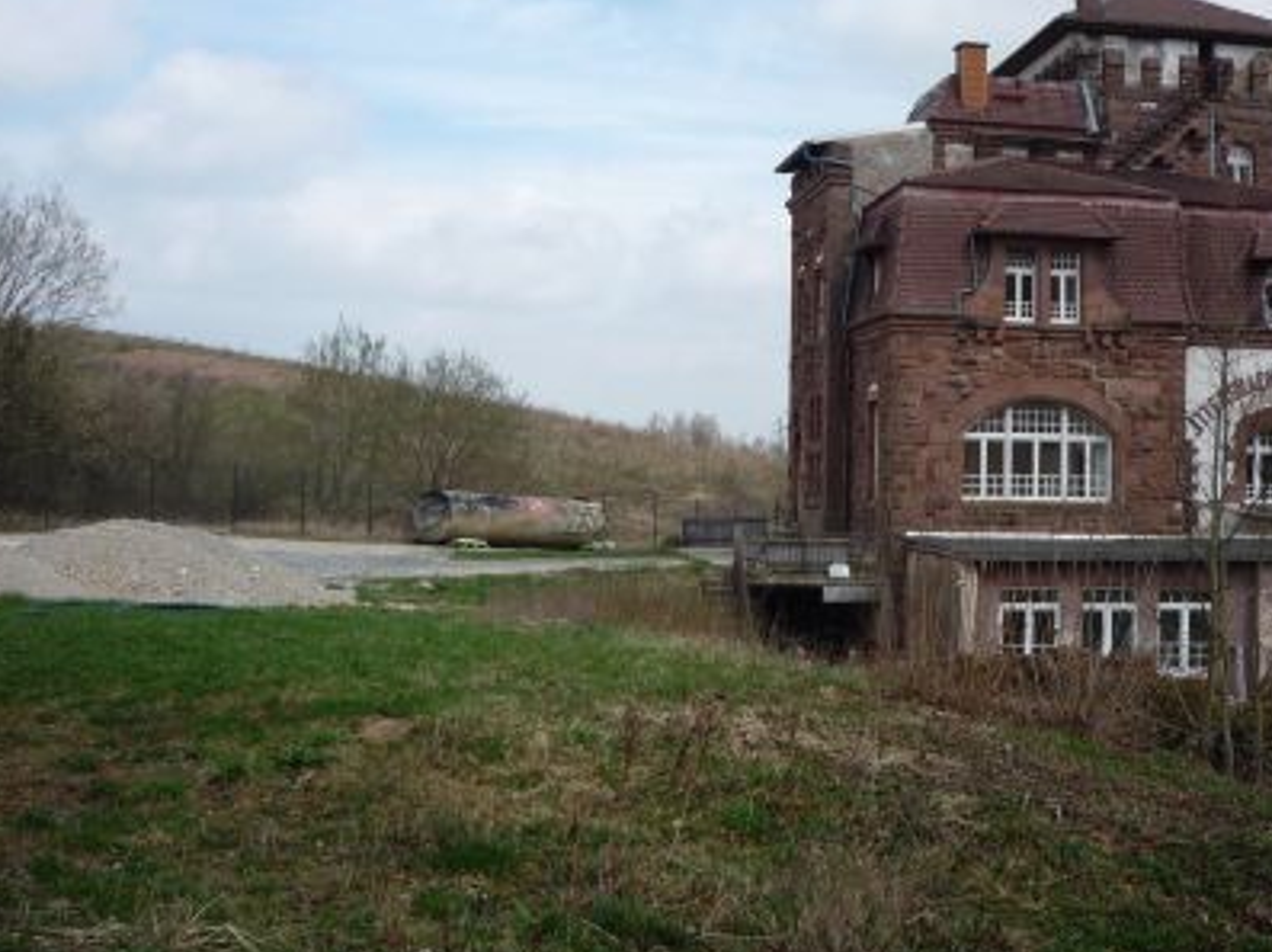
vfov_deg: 31.4
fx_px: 1689
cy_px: 394
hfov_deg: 41.1
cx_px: 747
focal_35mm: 46
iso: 100
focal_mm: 5.2
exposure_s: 1/400
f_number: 5
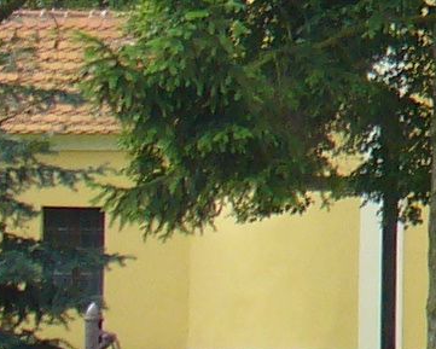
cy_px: -233
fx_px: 3640
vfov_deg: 5.4
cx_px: 1336
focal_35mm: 282
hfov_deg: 6.3
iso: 80
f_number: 2.8
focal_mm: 6.1
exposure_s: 1/400
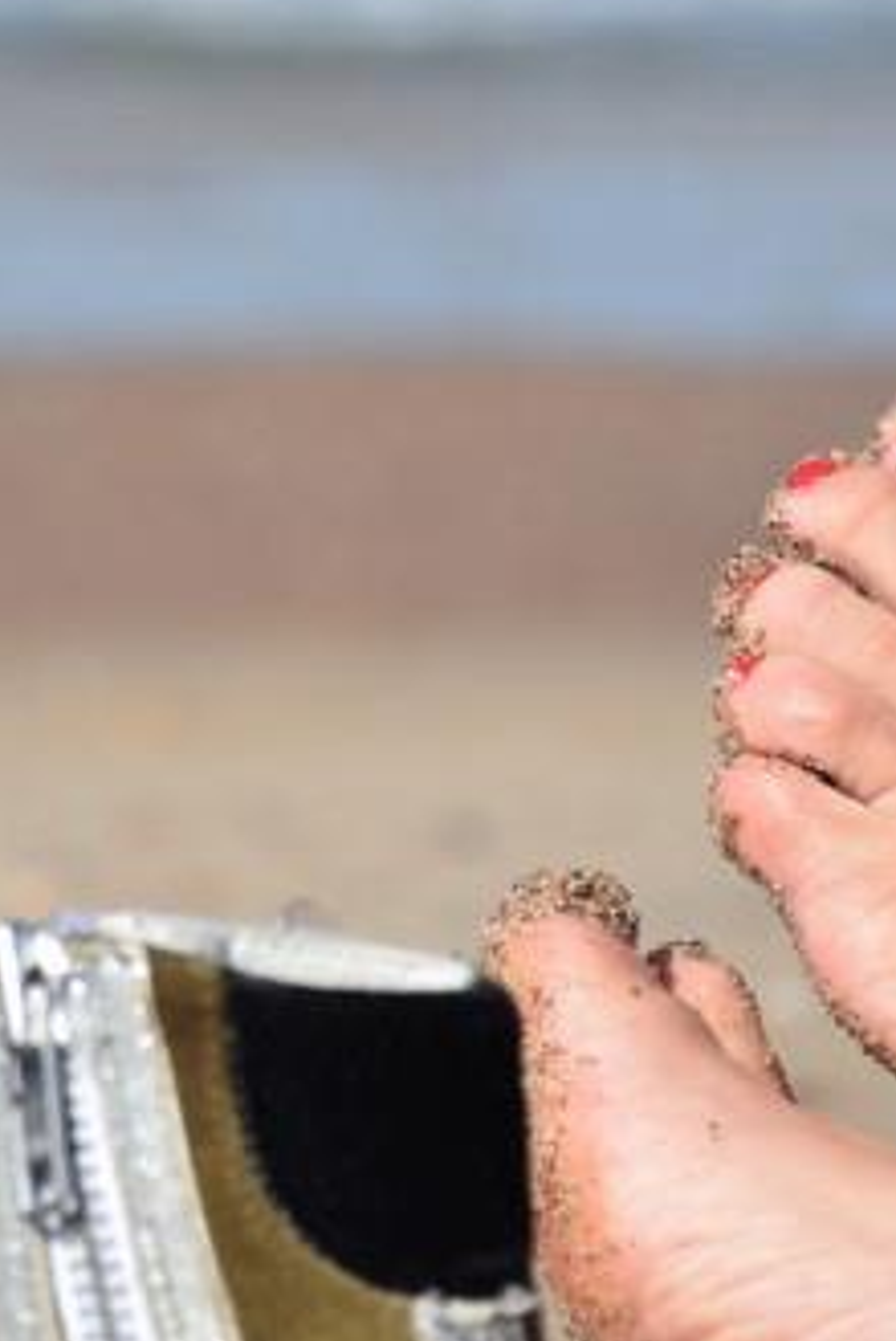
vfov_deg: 5.2
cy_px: 395
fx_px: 14773
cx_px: 332
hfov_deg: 3.5
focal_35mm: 397
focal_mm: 85
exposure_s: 1/640
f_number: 5.6
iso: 100
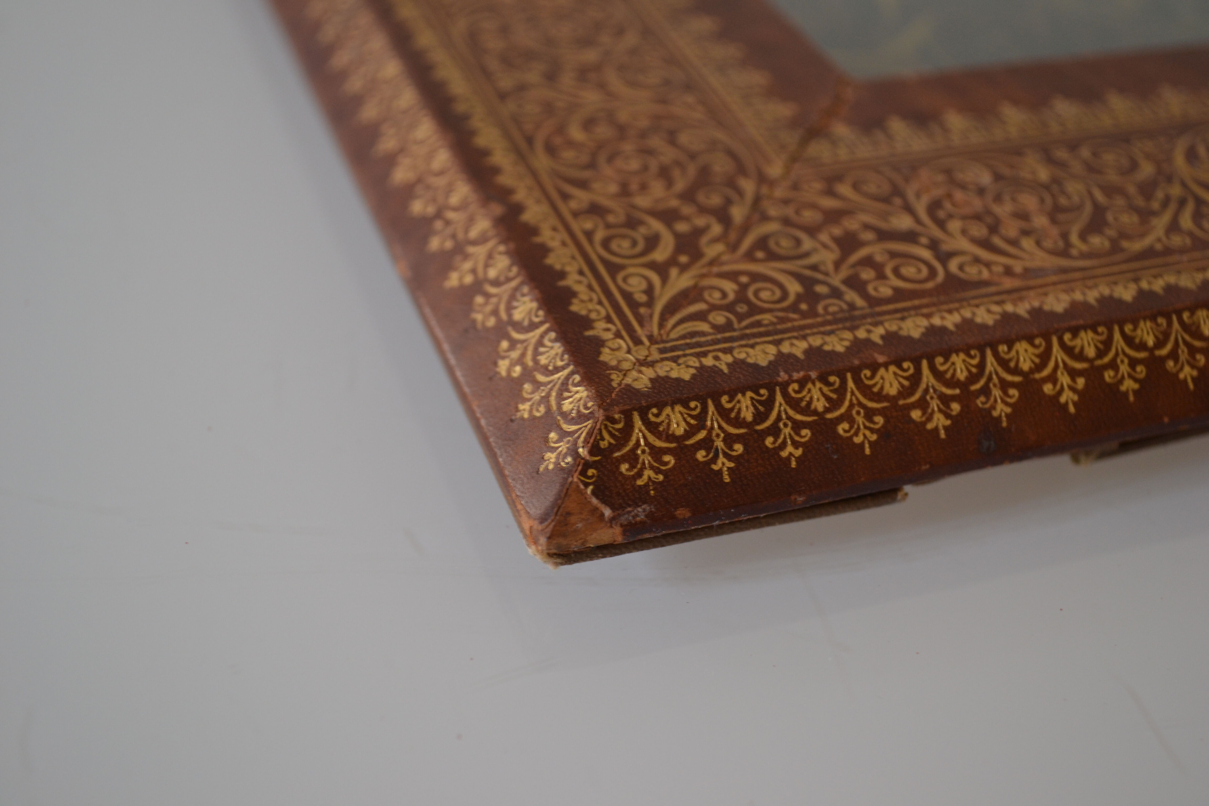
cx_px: 604
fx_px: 1763
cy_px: 403
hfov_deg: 37.9
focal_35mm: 52
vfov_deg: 25.8
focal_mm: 35
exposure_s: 1/40
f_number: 5
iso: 400
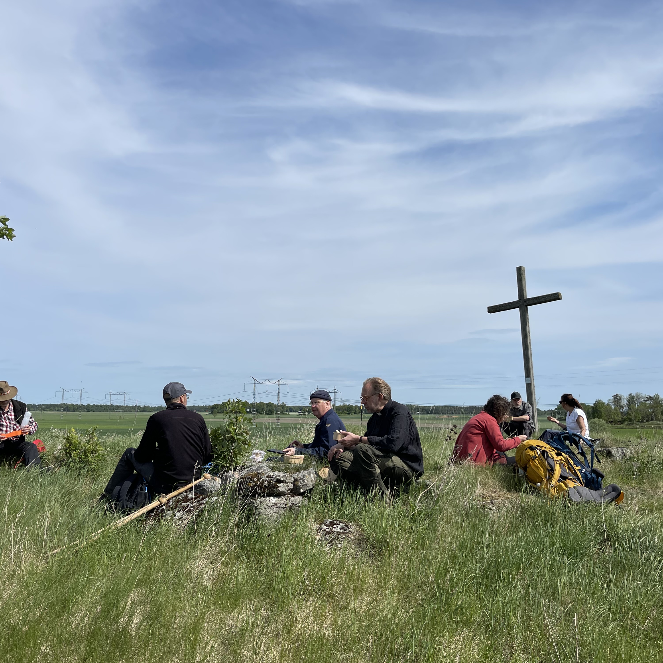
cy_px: 334
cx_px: 340
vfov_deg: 52.5
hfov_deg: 52.5
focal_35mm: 31
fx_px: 672
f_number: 1.6
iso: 32
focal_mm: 5.1
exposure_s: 1/6579
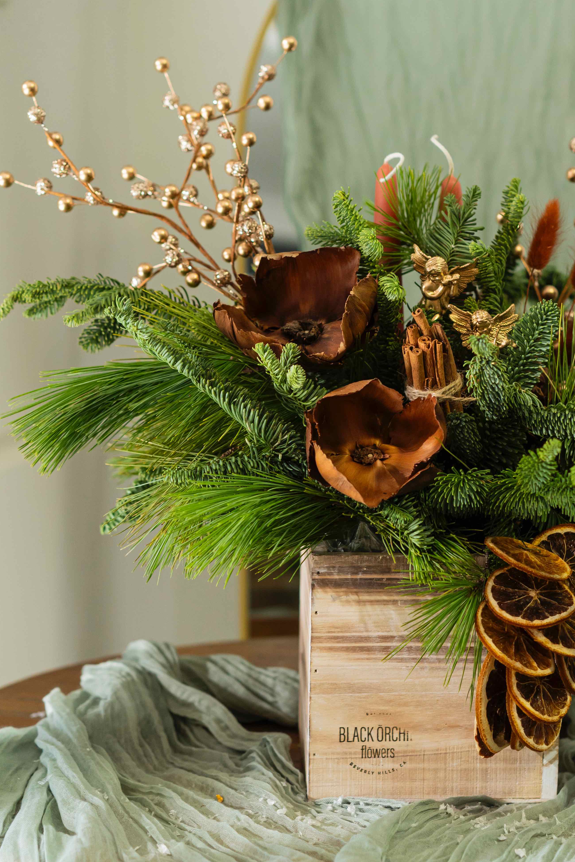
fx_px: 2036
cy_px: 484
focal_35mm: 85
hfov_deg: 16.0
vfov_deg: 23.9
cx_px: 390
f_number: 3.2
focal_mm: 55
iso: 800
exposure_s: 1/200
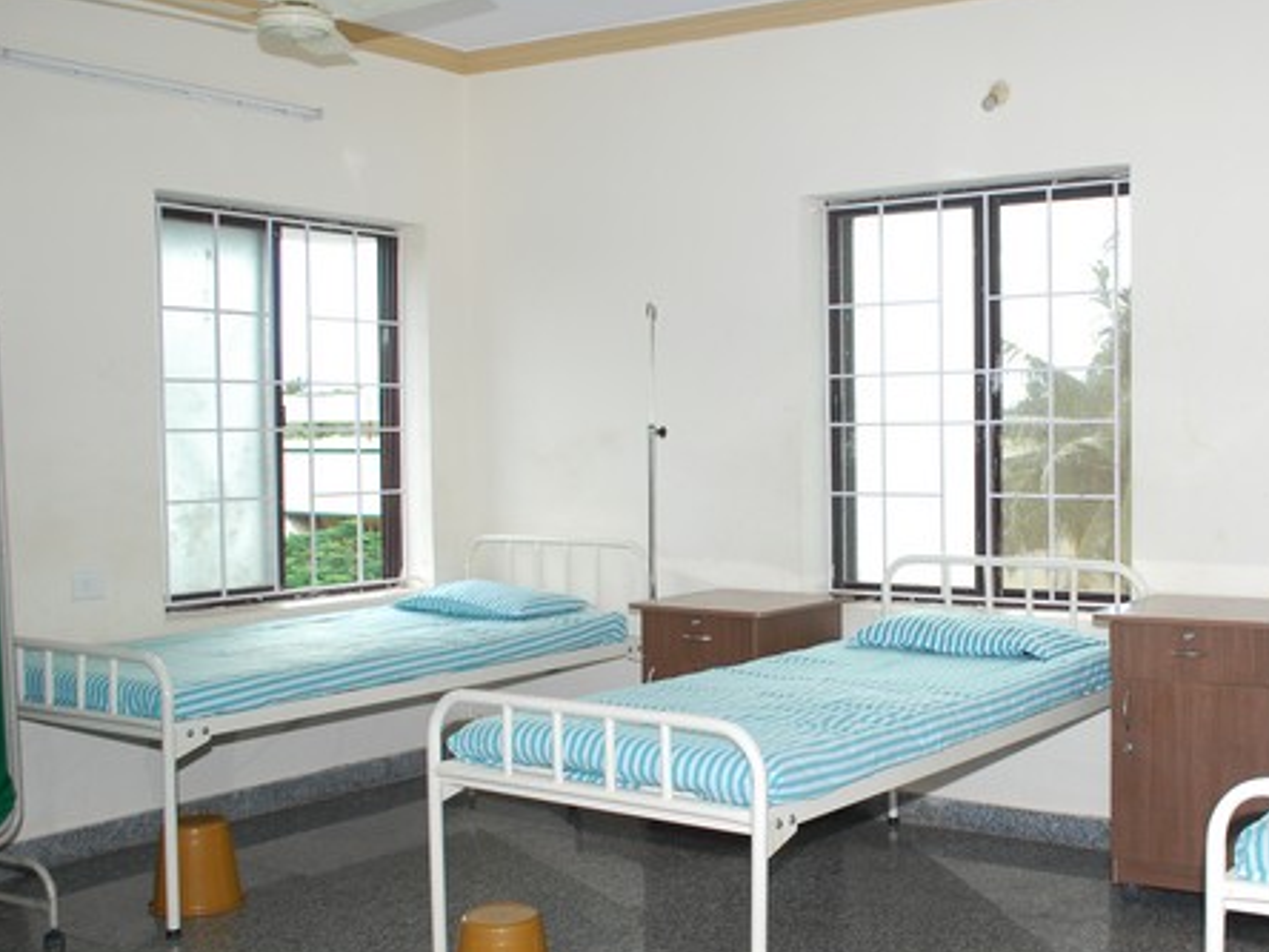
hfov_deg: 43.3
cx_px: 840
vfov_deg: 33.6
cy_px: 516
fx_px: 1576
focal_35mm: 43
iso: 400
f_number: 7.1
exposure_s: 1/125
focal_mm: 22
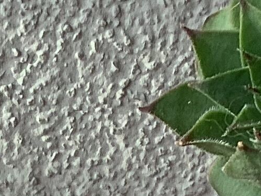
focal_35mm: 204
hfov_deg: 9.5
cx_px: -94
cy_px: 527
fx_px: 1538
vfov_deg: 6.8
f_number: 2.4
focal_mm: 3.3
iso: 40
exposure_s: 1/100
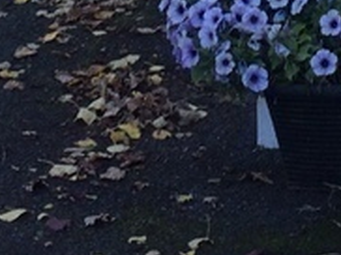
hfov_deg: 11.7
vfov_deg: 8.0
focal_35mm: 169
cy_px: -384
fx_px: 1663
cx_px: 204
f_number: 2.2
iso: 32
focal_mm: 4.12
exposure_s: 1/144
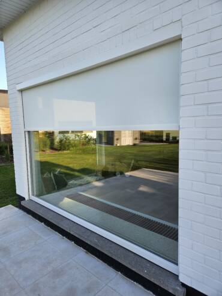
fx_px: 197
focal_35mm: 23
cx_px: 111
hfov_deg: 58.9
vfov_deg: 73.9
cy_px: 148
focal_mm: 5.4
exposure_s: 1/318
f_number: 1.8
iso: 25
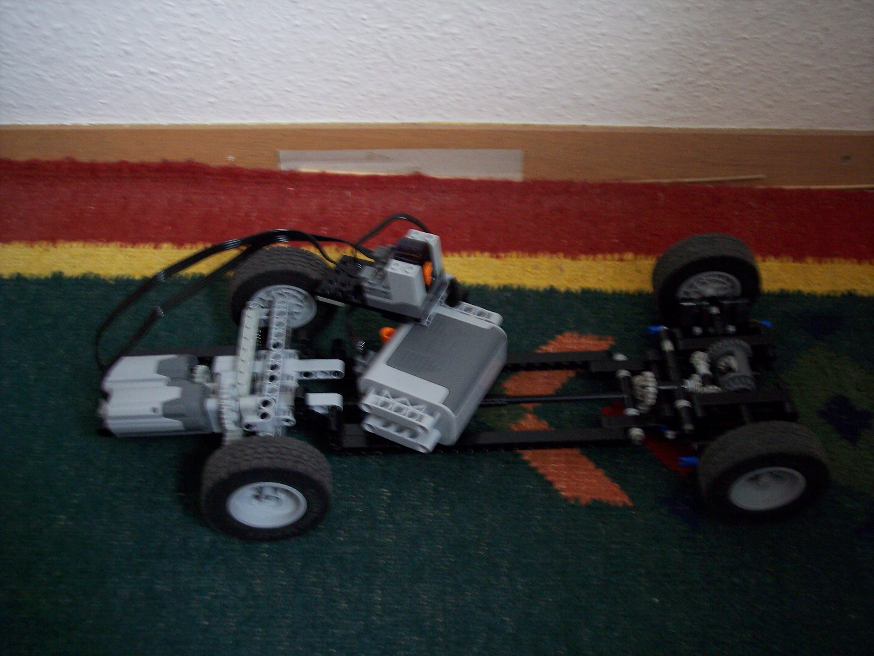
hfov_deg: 47.9
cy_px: 328
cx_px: 437
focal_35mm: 39
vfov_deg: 36.8
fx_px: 985
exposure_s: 1/8
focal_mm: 8
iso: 200
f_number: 3.4
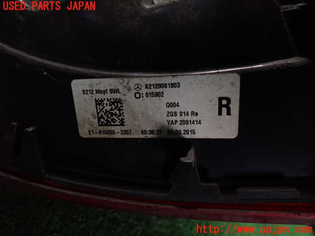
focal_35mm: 25
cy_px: 118
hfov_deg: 69.4
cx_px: 158
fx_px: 227
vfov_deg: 54.9
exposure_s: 1/30
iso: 500
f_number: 2
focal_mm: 4.5
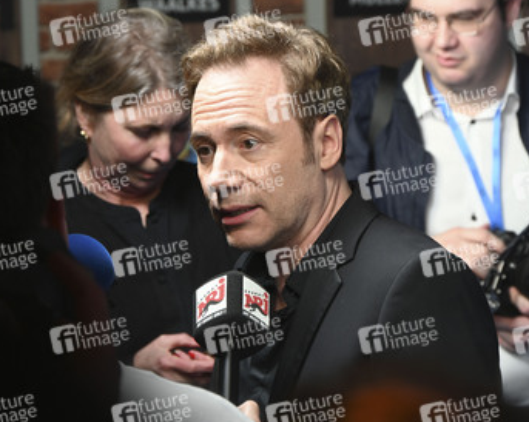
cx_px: 264
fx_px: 2222
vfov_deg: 10.9
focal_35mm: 142
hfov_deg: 13.6
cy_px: 220
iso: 640
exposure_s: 1/160
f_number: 6.3
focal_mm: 115
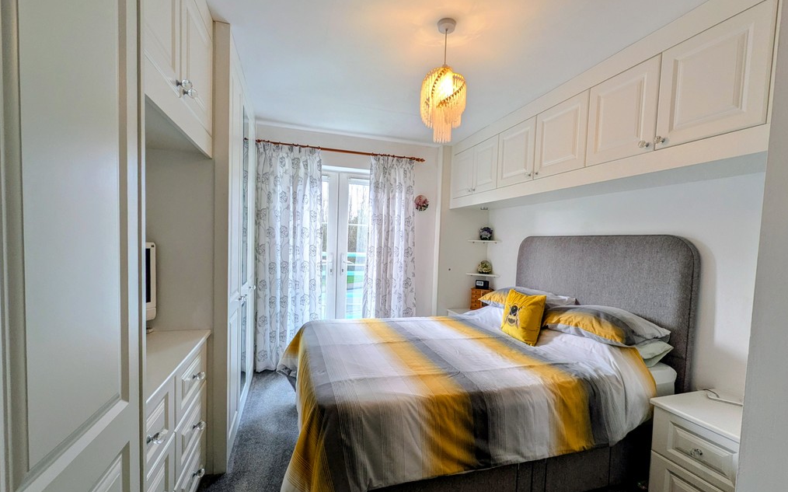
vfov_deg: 74.7
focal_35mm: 15
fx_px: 322
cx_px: 397
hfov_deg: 101.5
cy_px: 260
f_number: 2.2
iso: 53
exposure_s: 1/100
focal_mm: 1.83
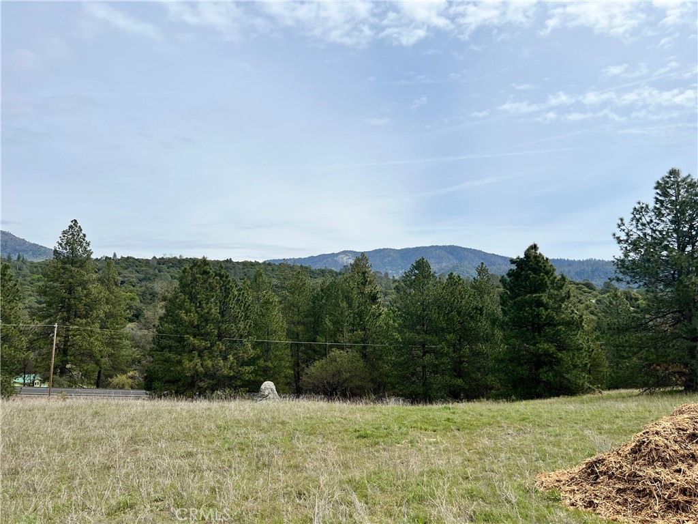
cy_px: 262
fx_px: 524
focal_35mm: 26
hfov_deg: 67.3
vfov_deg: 53.1
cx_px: 349
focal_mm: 5.7
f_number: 1.5
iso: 50
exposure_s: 1/8696
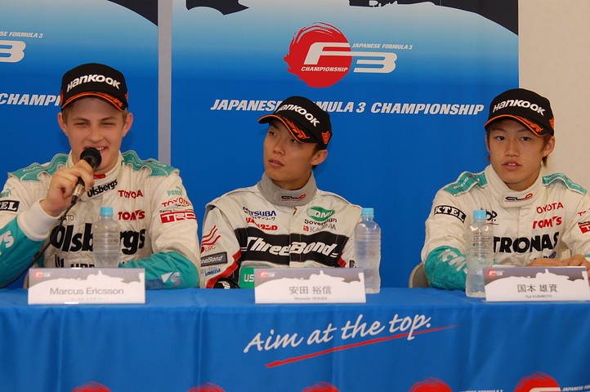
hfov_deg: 28.1
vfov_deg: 18.9
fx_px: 1179
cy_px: 196
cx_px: 295
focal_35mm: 72
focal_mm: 48
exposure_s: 1/60
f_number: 4
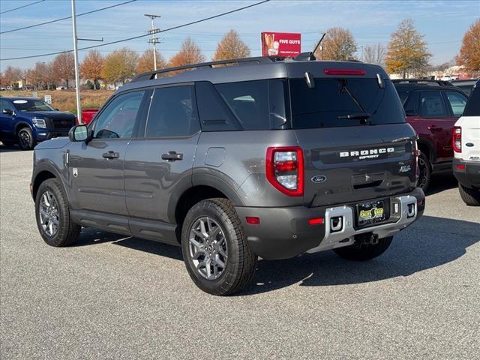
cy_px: 180
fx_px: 666
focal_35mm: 48
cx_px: 240
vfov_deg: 30.3
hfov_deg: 39.7
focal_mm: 6.76
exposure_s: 1/2833
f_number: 1.78
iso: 64
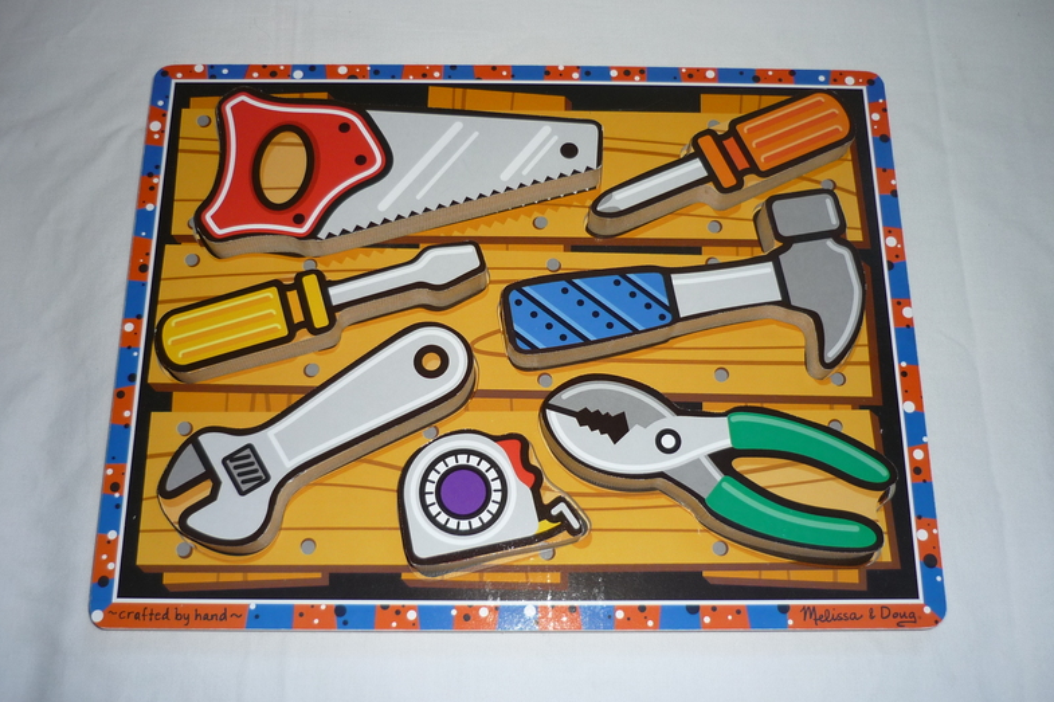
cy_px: 360
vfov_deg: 37.8
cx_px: 520
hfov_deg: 54.4
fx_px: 1024
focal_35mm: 35
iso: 100
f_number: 2.8
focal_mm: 5.5
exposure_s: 1/30
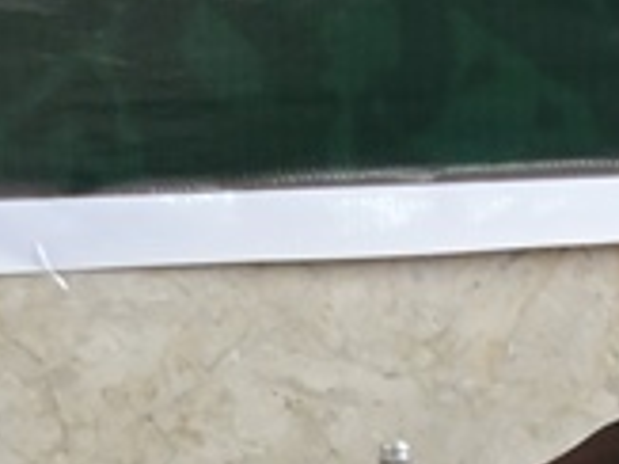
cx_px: 1179
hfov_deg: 2.2
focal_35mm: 898
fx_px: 16046
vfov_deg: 1.7
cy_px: 673
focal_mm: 35.8
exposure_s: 1/20
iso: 400
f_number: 5.3
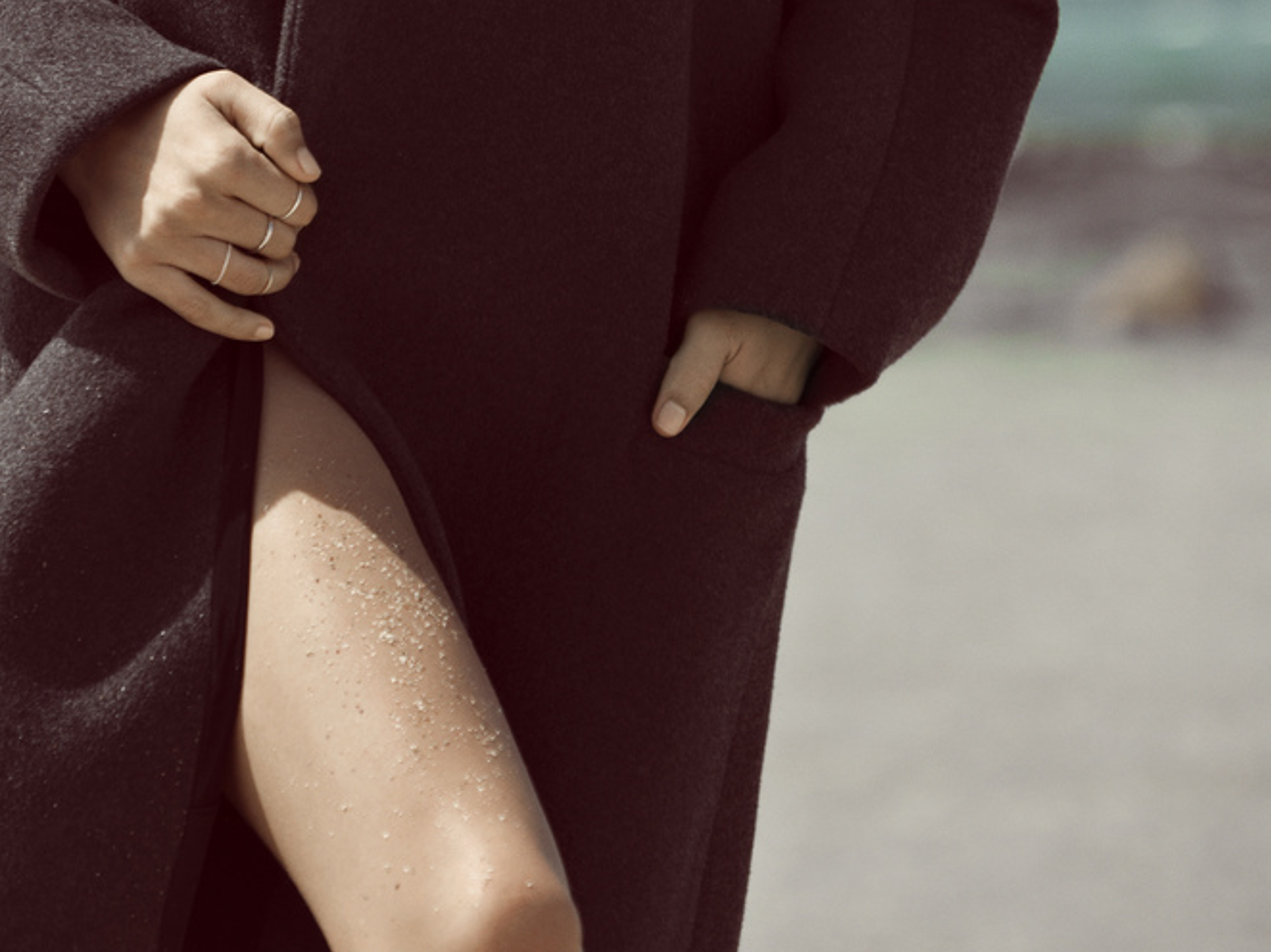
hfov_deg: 6.7
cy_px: -209
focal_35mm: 294
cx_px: 438
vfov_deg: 5.0
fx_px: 10791
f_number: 4
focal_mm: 135
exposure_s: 1/1250
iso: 200
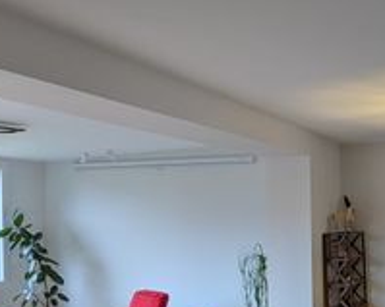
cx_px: 366
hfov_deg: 36.4
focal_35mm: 47
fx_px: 535
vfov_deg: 31.7
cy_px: 212
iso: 52
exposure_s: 1/33.3
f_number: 2.2
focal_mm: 2.35
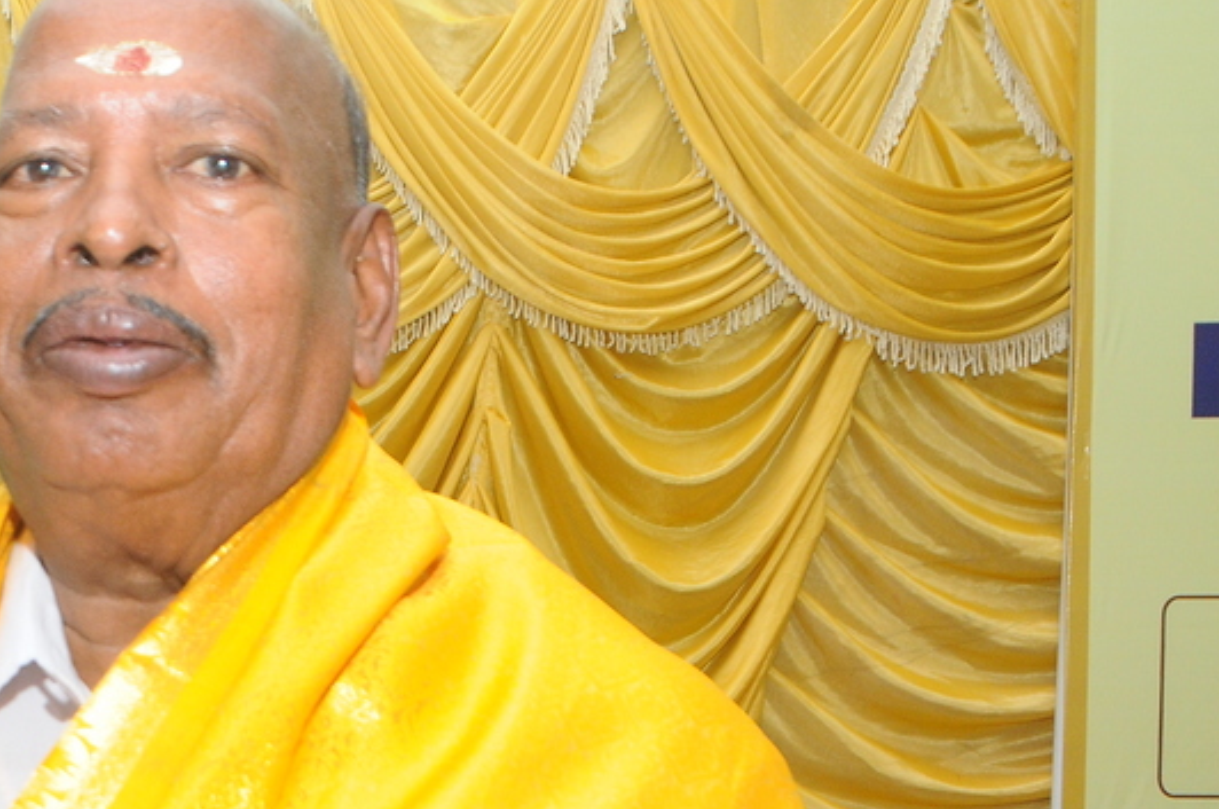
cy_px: 660
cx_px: -238
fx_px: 2198
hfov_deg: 27.4
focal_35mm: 65
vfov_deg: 20.6
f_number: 5.6
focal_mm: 18
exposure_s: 1/125
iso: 500
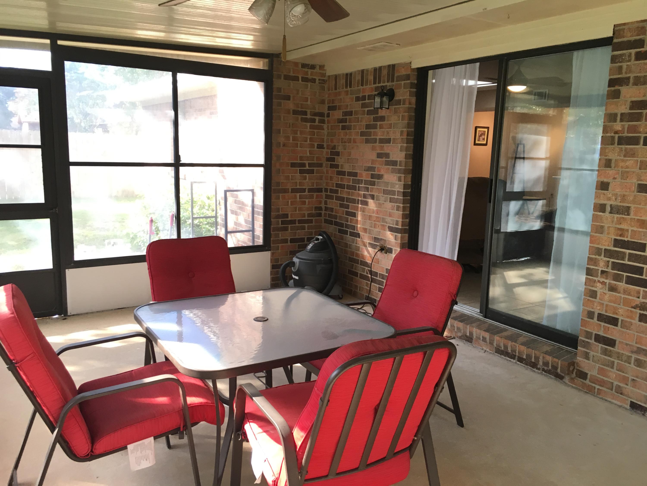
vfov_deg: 48.2
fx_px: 542
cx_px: 324
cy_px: 243
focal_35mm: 29
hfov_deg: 61.7
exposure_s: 1/30
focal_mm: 4.15
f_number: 2.2
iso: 64
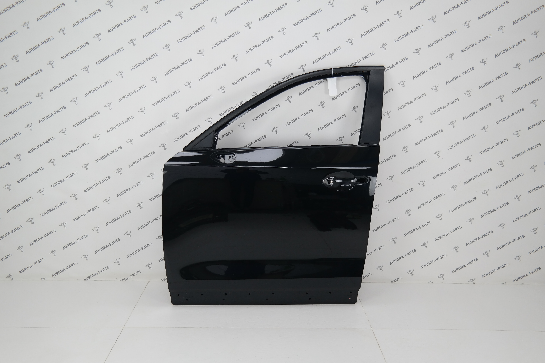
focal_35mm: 33
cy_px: 182
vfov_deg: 40.0
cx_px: 272
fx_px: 500
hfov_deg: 57.2
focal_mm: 22
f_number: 4
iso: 200
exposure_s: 1/80
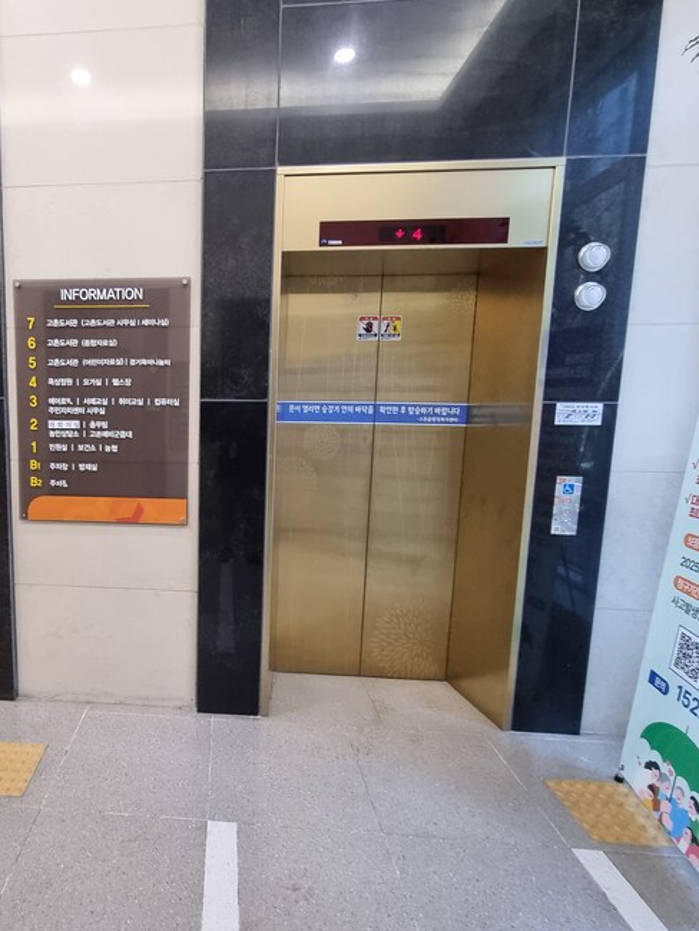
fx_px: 484
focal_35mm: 18
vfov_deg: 87.7
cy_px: 471
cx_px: 175
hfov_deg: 67.1
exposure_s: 1/60
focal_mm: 2.2
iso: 320
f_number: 2.2
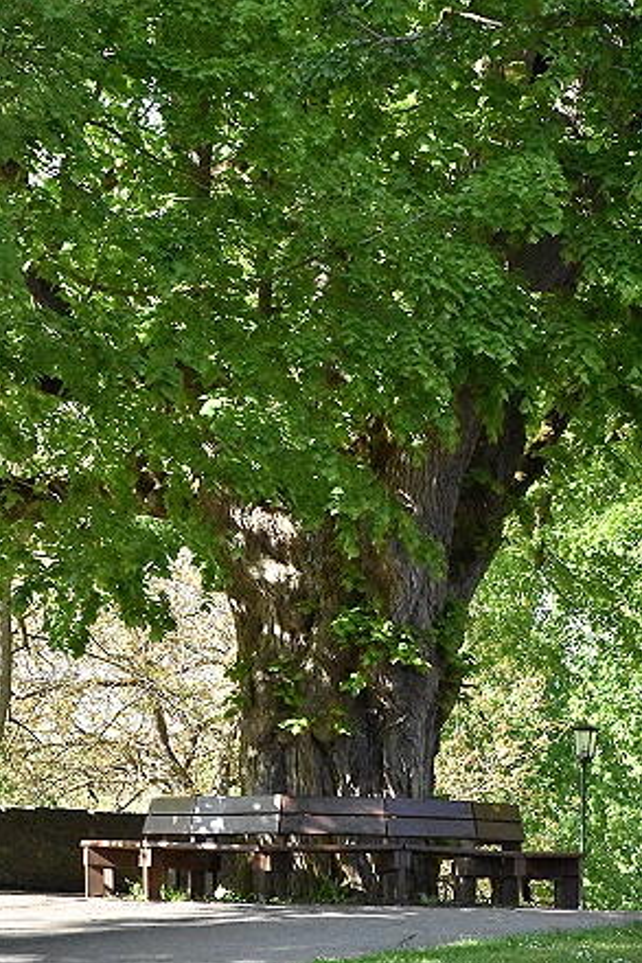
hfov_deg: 11.3
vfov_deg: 16.9
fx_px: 3234
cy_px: 484
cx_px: 321
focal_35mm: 121
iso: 16000
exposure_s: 1/1600
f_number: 14
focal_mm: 80
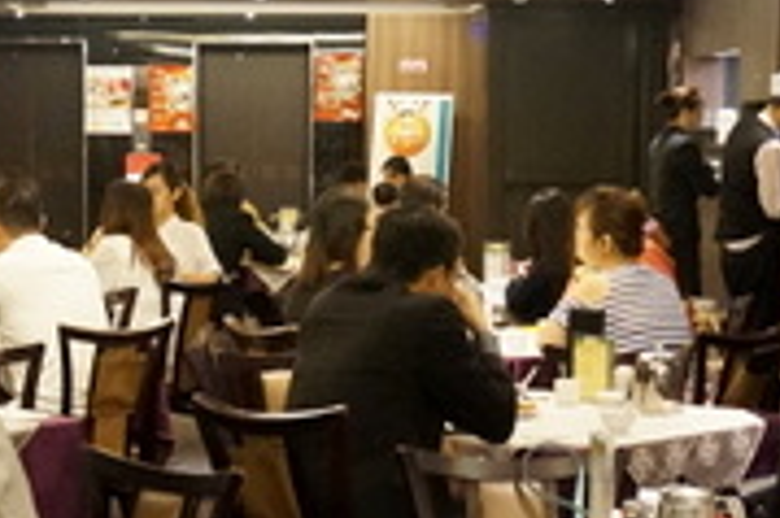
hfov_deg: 18.1
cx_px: 227
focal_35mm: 113
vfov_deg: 12.1
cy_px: 416
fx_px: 2442
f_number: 4
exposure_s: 1/100
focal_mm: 21
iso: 3200
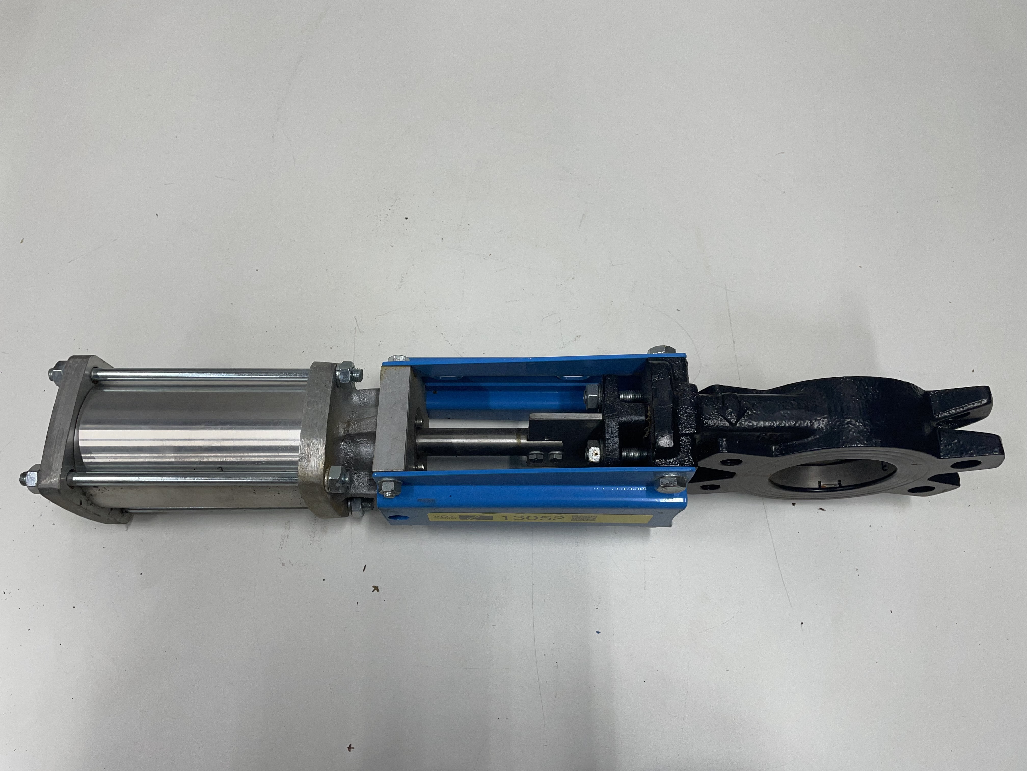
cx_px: 514
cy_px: 386
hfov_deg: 67.3
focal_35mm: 26
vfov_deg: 53.1
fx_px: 771
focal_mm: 4.2
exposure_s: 1/100
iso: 64
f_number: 1.6
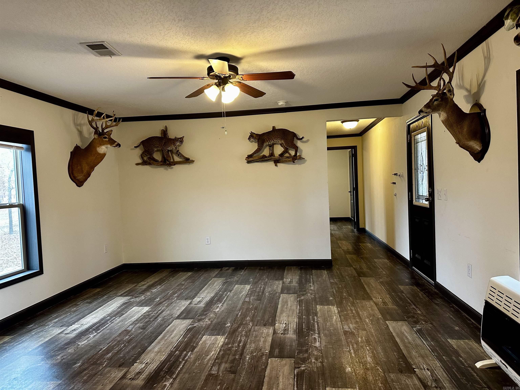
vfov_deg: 56.8
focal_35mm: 24
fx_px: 361
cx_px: 260
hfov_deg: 71.6
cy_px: 195
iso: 250
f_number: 1.78
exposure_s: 1/60
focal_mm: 6.86
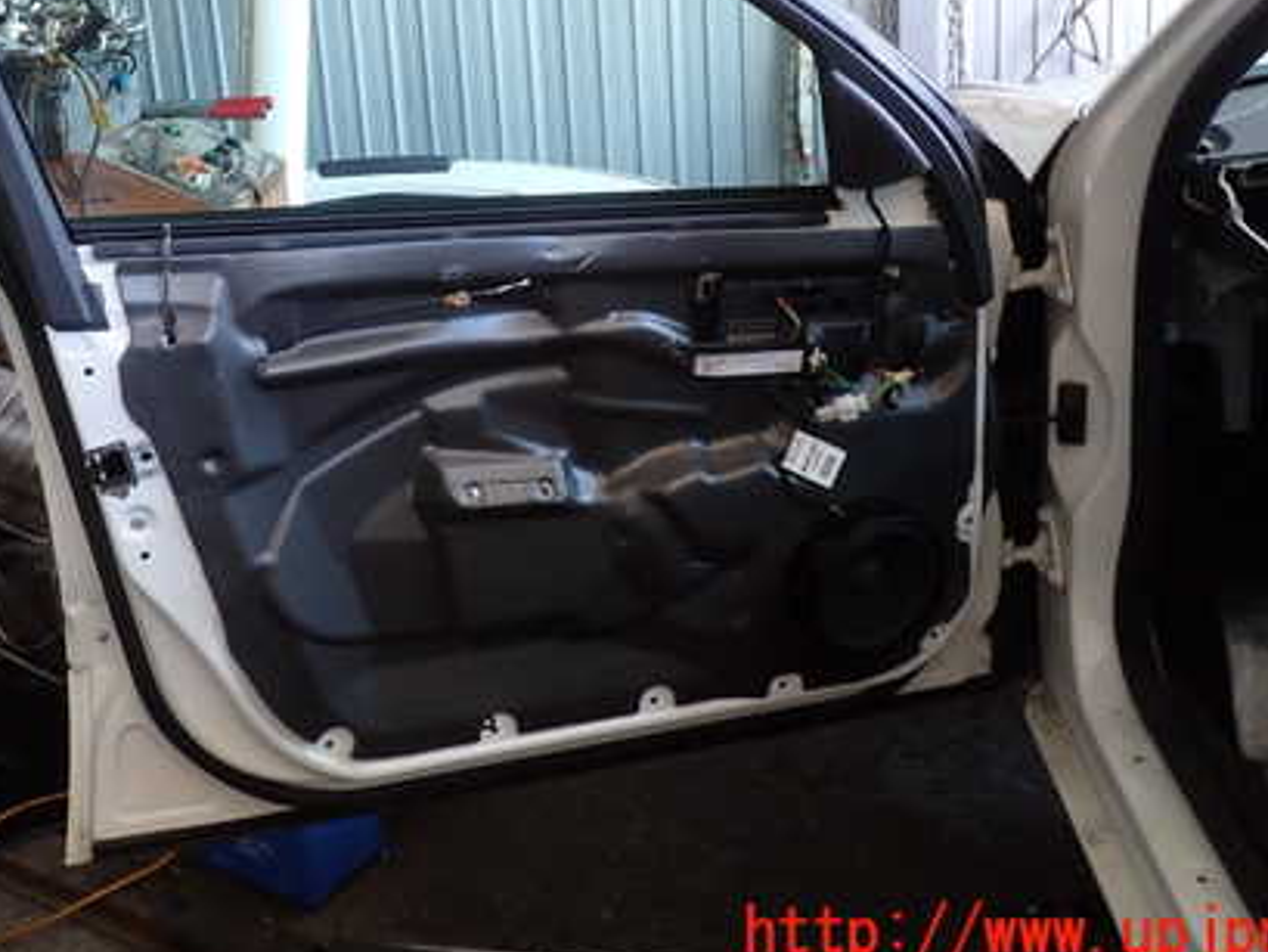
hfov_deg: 42.7
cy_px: 276
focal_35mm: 44
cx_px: 515
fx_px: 1612
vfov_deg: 32.5
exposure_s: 1/60
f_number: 2.3
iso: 160
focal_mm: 5.4
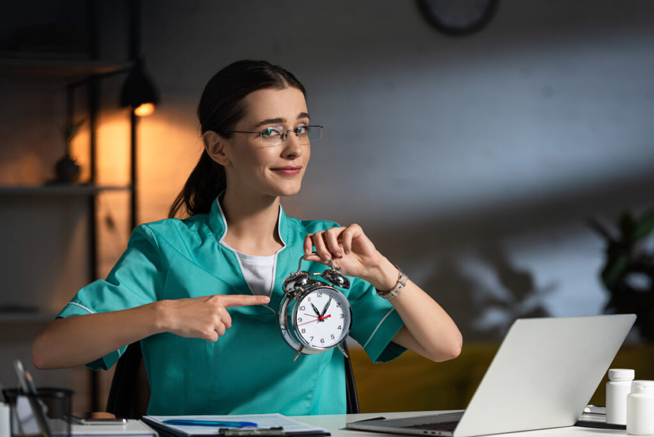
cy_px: 218
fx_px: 2545
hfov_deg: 14.6
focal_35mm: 140
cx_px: 327
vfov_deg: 9.8
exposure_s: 1/200
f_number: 3.5
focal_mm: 140
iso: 80
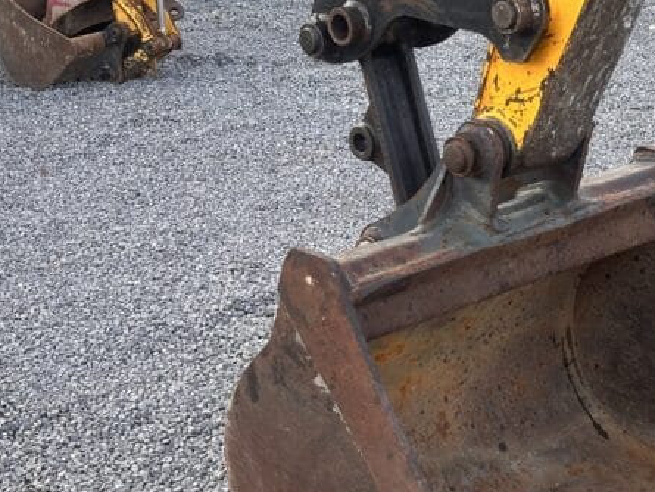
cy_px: 344
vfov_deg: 15.2
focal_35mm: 97
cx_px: 608
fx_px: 1836
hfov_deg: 19.8
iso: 64
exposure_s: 1/284
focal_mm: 6.86
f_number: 1.78
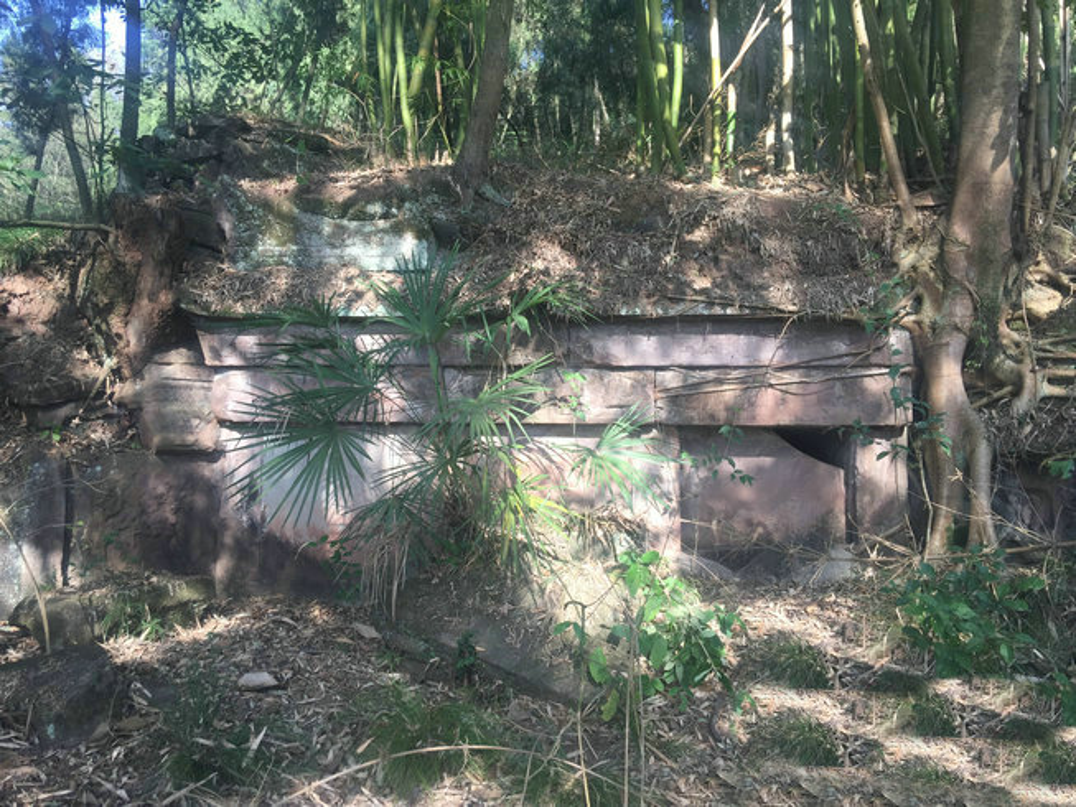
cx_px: 538
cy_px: 404
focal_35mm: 29
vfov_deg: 48.2
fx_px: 902
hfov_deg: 61.7
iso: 32
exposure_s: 1/227
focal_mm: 4.15
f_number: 2.2
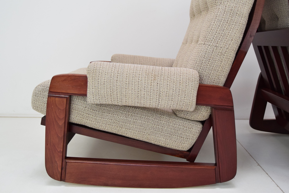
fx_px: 265
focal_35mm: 33
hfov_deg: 57.2
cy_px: 96
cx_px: 144
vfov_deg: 40.0
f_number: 7.1
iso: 1600
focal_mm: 22
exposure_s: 1/200
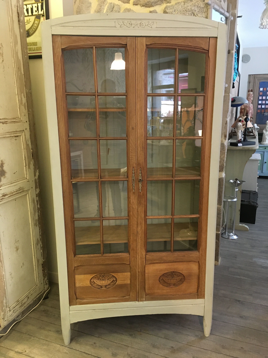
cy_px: 179
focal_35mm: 29
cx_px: 134
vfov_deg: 61.7
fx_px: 299
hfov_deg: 48.2
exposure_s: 1/17
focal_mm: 4.15
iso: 200
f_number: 2.2
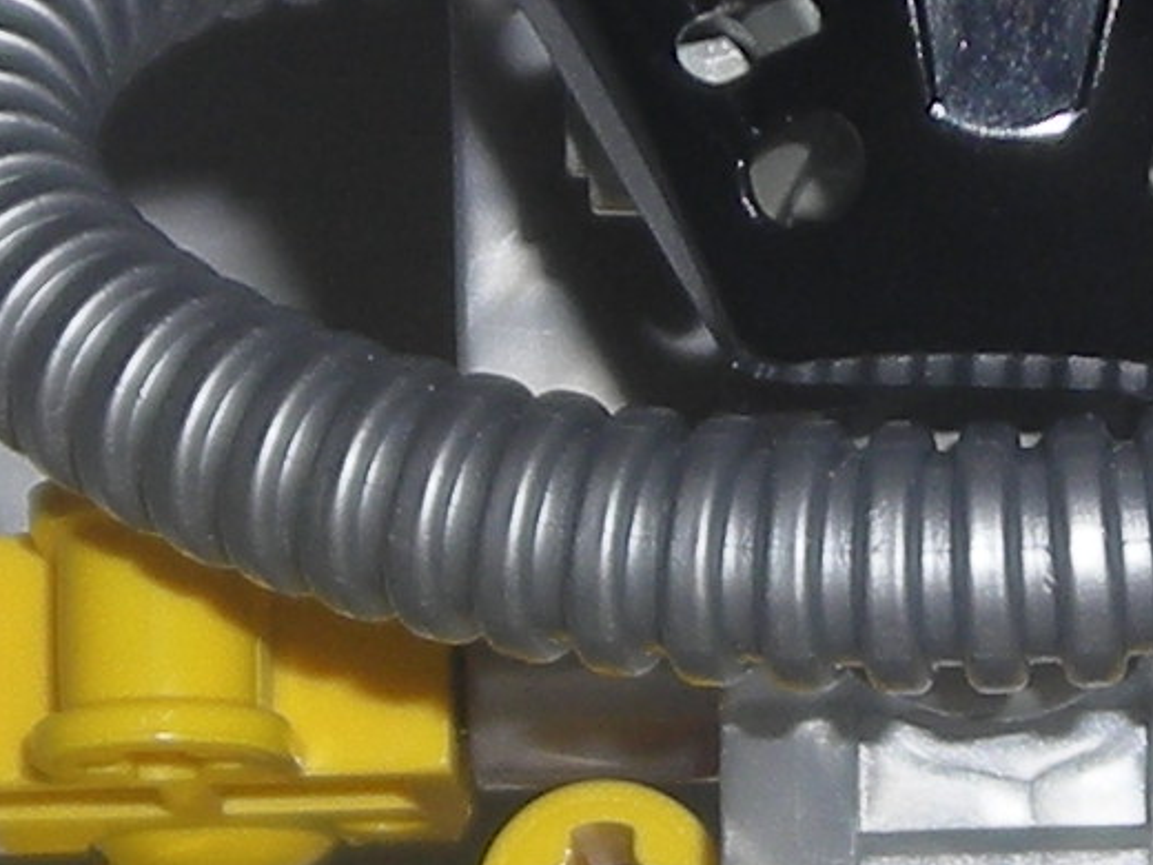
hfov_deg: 5.6
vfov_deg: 4.2
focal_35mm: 352
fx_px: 11725
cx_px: 1024
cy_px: 426
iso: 50
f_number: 3.9
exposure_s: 1/120
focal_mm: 10.8
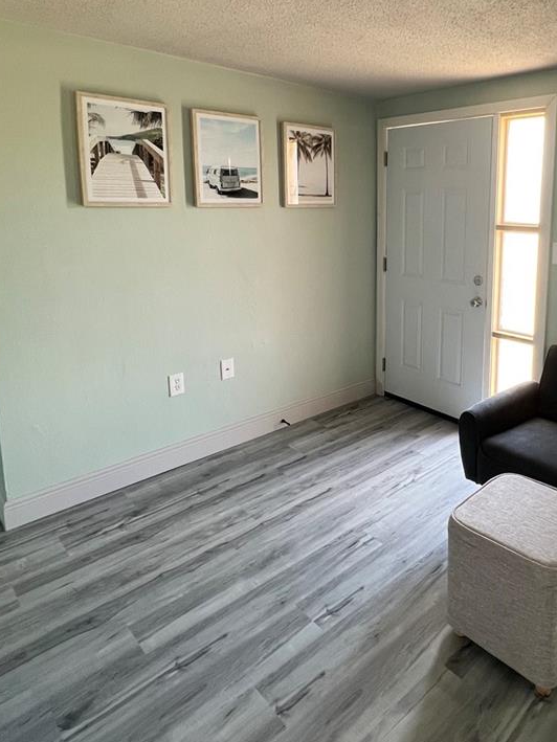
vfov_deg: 74.9
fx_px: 472
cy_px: 272
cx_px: 393
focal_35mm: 22
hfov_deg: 59.0
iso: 160
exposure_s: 1/120
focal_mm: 1.57
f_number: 1.8
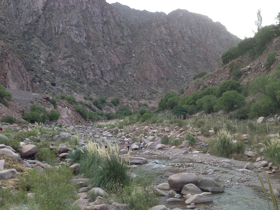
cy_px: 105
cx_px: 140
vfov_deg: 42.9
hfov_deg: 55.4
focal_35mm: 33
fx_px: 267
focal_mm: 4.12
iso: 50
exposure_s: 1/167
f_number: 2.4
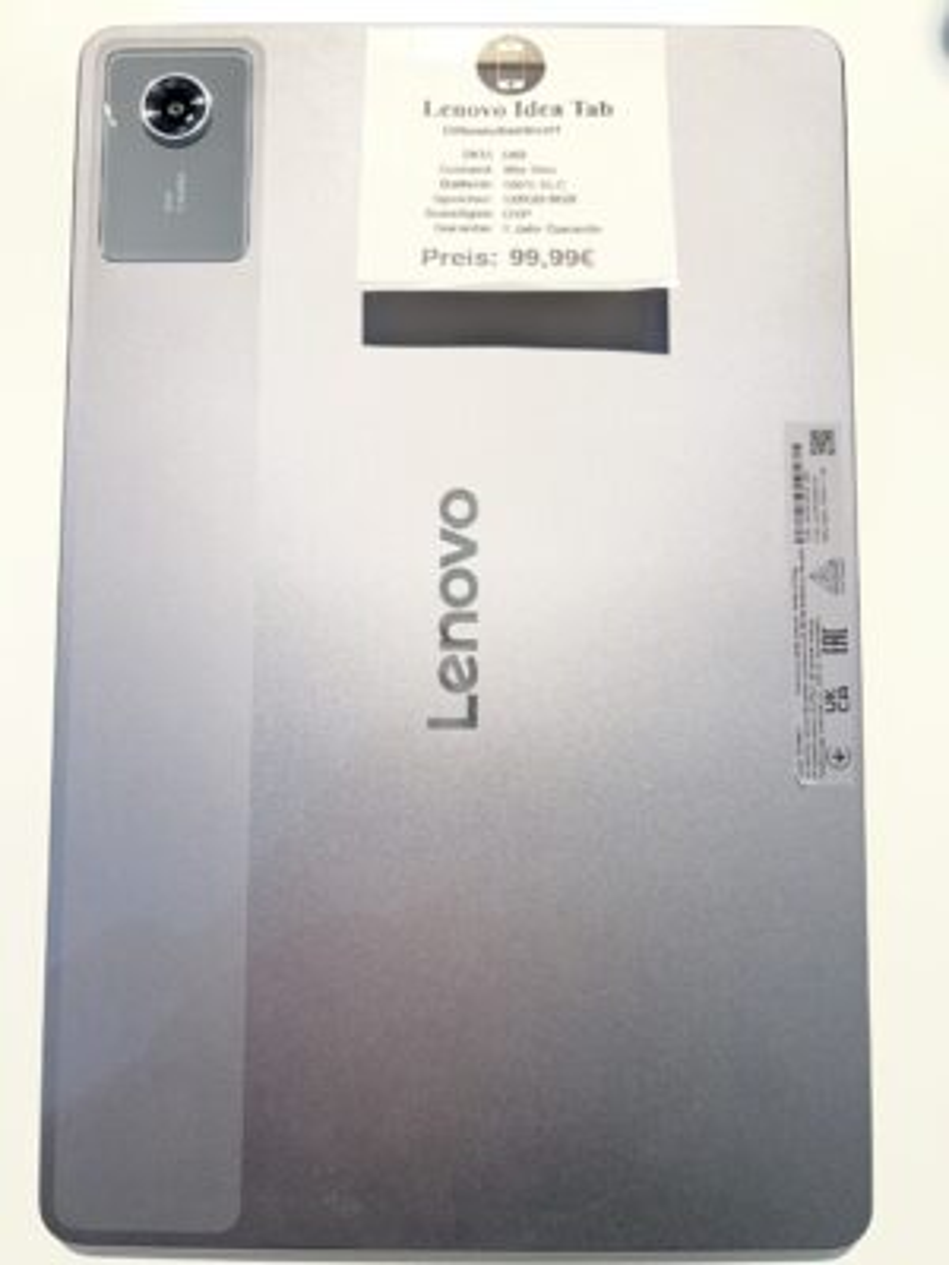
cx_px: 474
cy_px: 632
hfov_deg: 53.1
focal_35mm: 26
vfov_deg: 67.3
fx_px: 950
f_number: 1.5
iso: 32
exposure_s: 1/119
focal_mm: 5.7
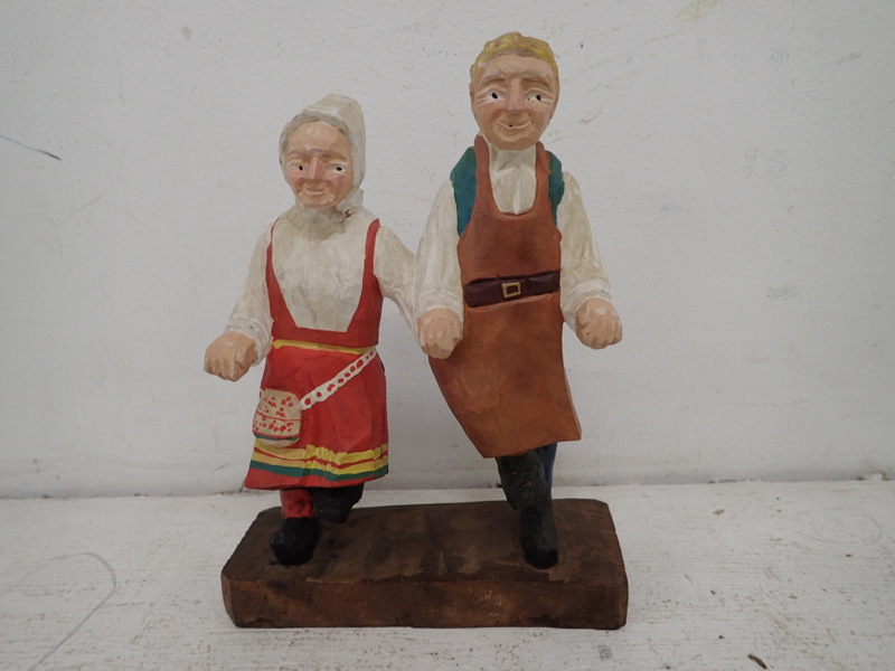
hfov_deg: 69.4
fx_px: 646
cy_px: 336
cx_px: 448
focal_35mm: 25
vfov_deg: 54.9
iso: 100
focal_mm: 4.5
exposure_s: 1/80
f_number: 2
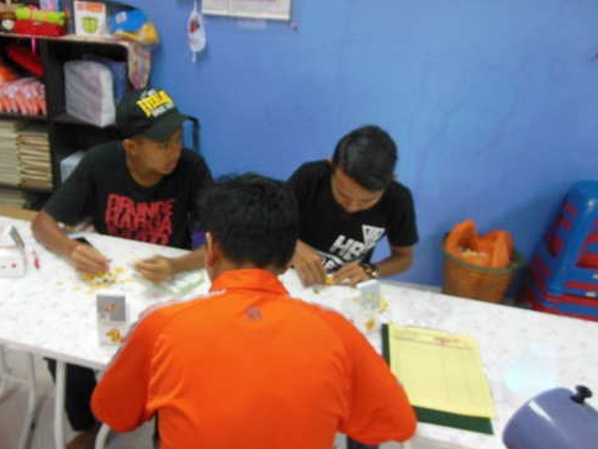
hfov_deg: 54.8
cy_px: 250
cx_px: 233
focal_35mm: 33
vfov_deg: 42.9
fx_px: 570
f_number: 3.2
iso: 400
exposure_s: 1/30
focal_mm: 4.5
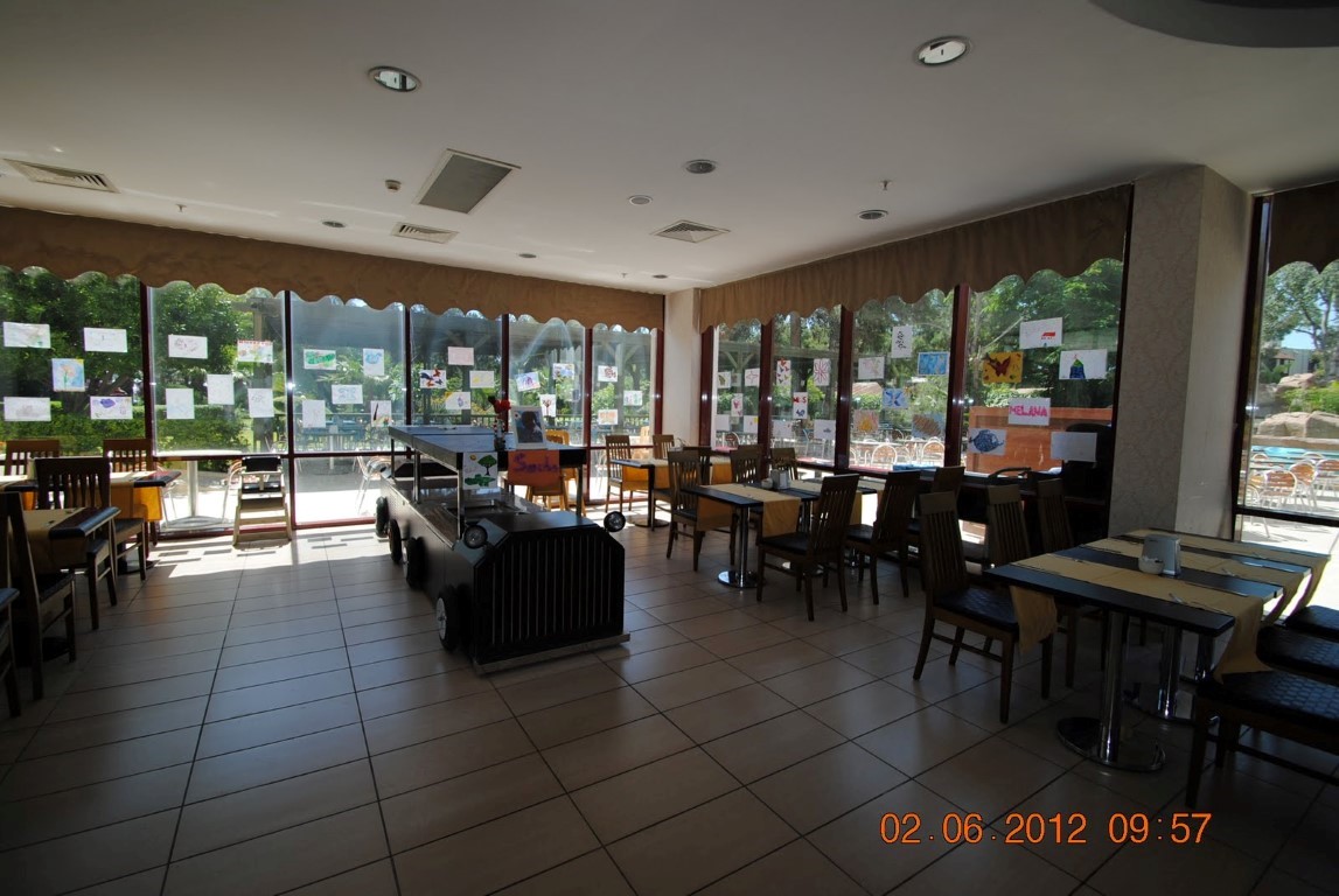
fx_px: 559
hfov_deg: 100.3
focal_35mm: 15
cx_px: 670
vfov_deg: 77.5
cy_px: 448
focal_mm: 10
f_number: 5
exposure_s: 1/200
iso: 100
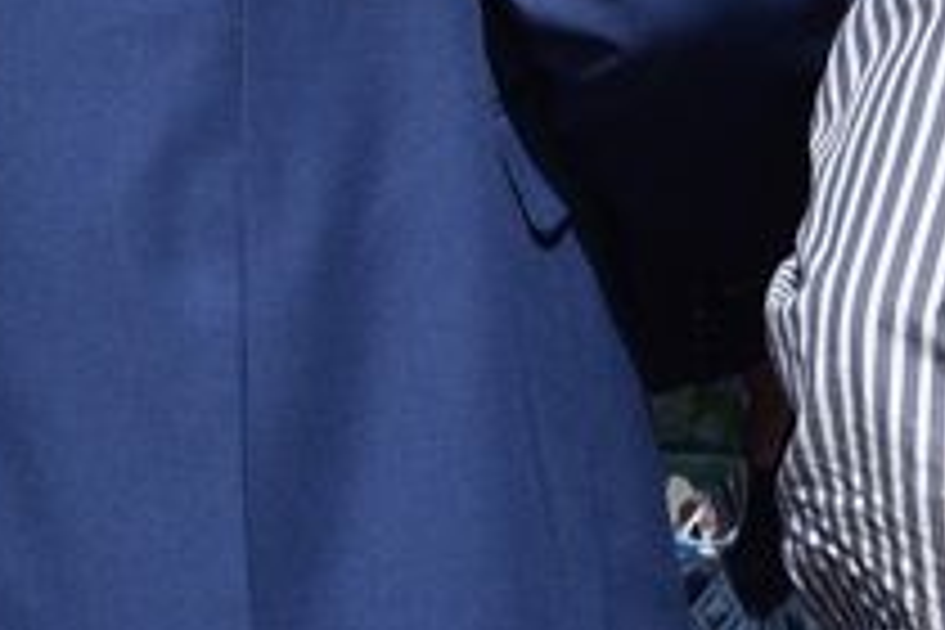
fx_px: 6731
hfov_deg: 7.9
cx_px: 1156
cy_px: -898
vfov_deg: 5.2
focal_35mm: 256
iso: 100
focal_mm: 35
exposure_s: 1/500
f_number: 8
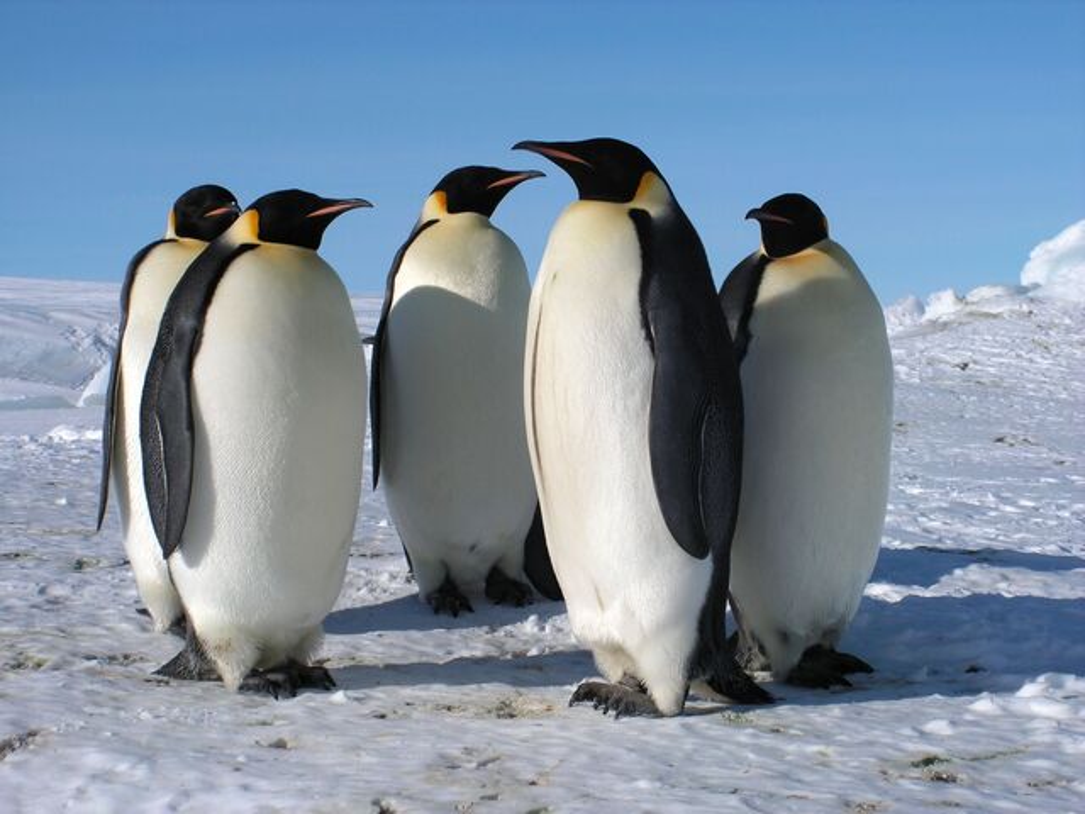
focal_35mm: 80
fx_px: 2508
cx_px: 542
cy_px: 407
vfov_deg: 18.4
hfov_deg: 24.4
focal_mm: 13.4
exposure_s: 1/1000
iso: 50
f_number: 4.8
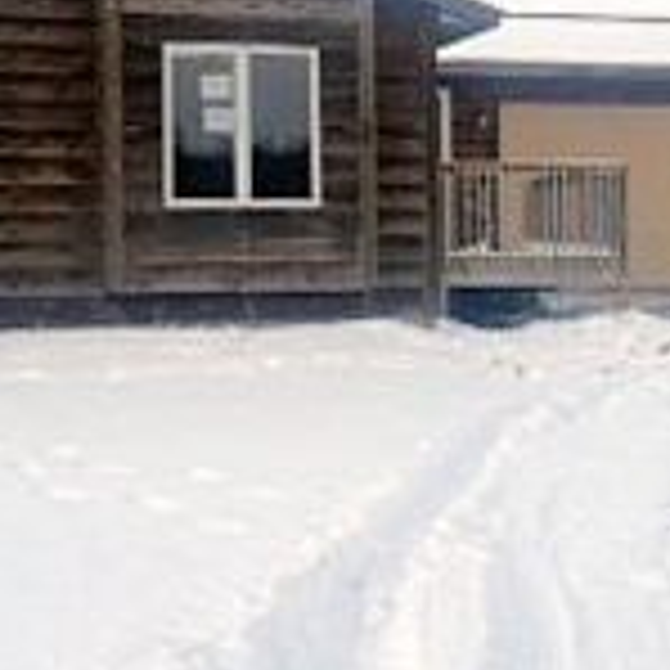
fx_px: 1577
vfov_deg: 23.8
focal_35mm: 72
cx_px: 256
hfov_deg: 23.9
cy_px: 189
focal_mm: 4.28
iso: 50
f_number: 2.4
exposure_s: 1/1493
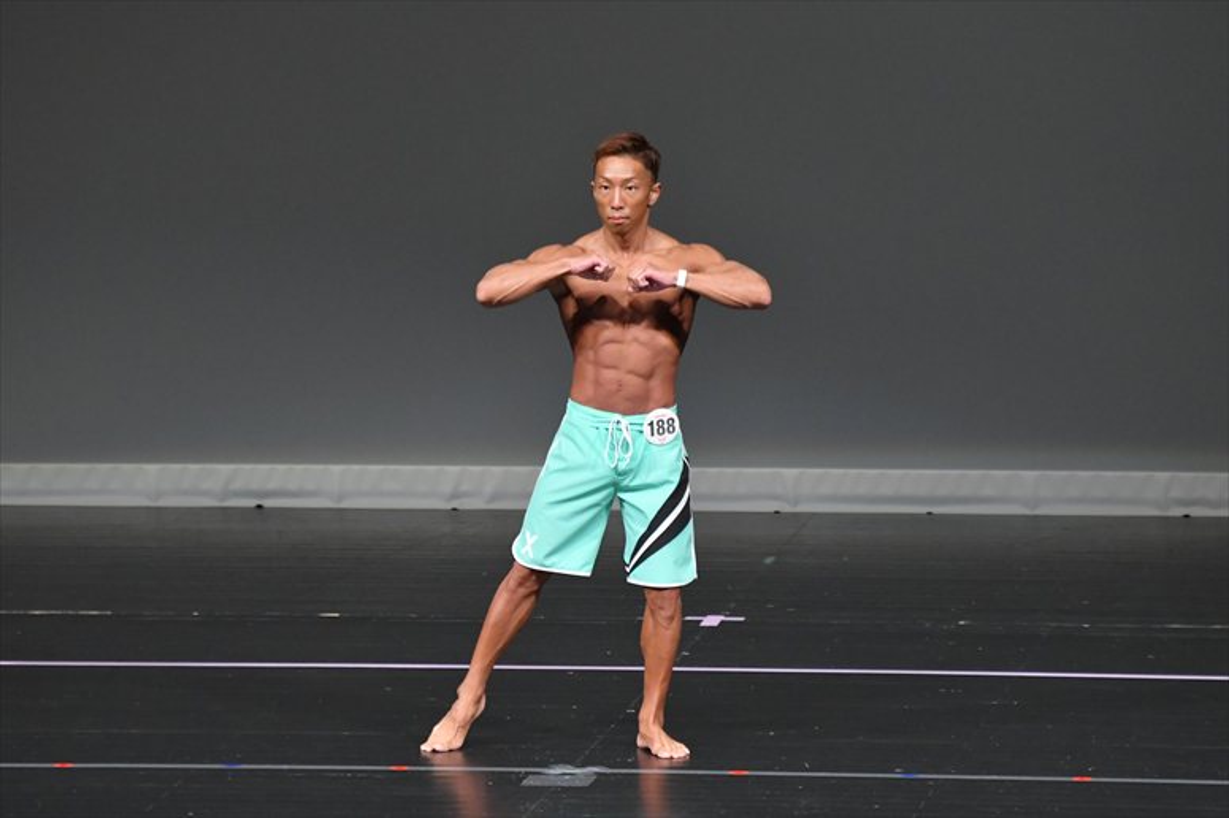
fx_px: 10749
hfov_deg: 6.5
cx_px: 614
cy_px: 409
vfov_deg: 4.4
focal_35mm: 315
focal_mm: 210
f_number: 5.6
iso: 4000
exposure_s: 1/400
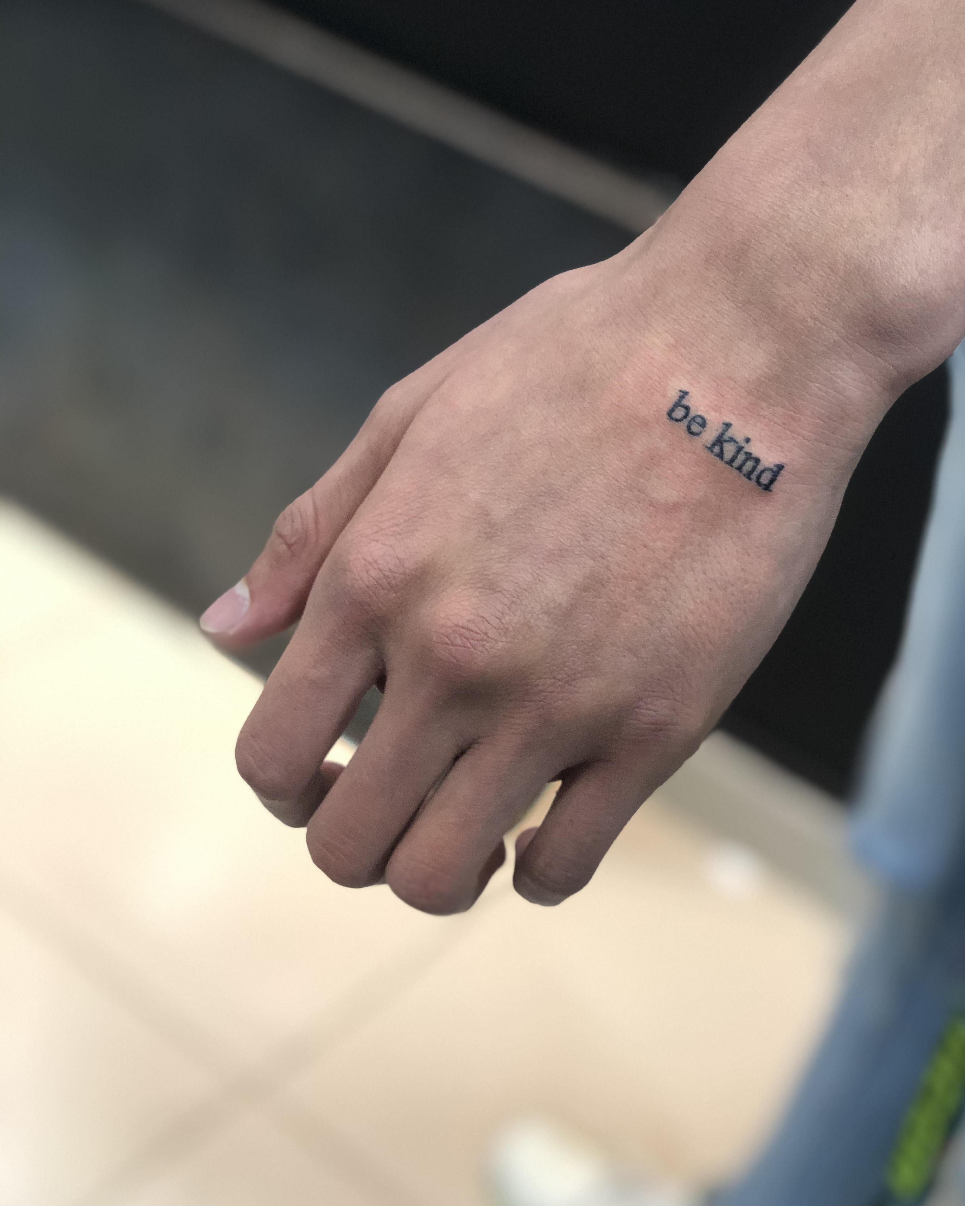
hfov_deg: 27.6
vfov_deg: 34.1
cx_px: 488
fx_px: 1963
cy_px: 575
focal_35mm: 55
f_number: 2.4
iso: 160
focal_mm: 6
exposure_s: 1/17
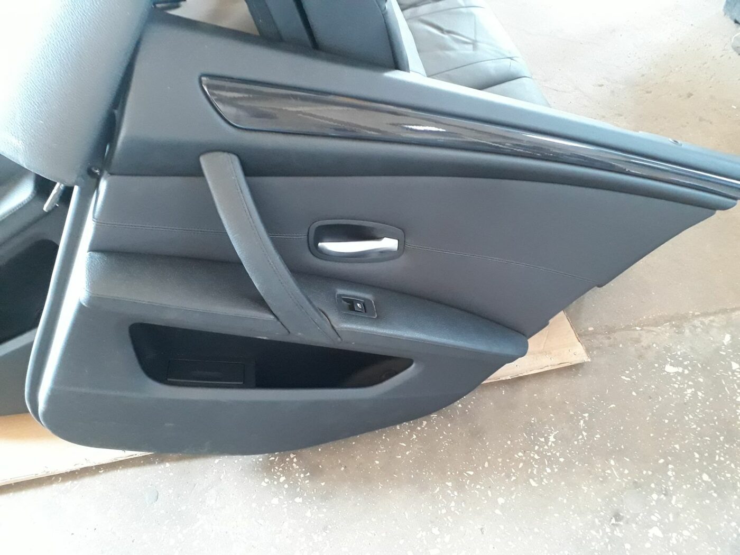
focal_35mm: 27
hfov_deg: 65.3
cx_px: 370
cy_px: 278
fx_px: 577
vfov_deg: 51.4
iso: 500
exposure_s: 1/17
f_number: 1.9
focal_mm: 3.6
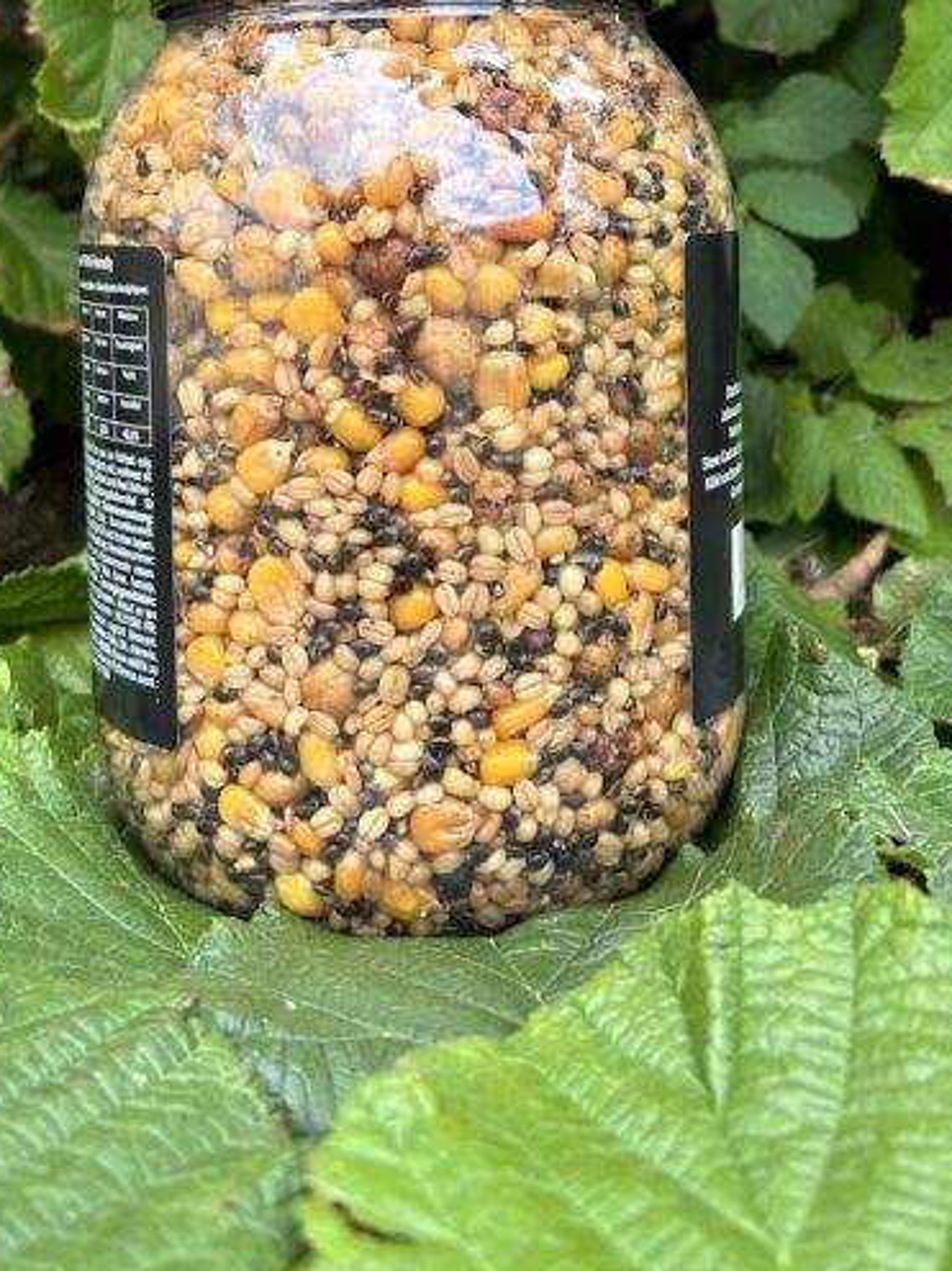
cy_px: 264
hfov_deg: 34.3
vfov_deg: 42.9
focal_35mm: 42
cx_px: 446
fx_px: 1541
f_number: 1.5
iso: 40
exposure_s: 1/224
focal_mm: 5.7
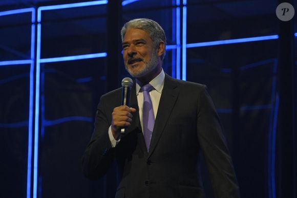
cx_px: 148
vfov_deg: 7.6
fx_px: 1484
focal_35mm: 180
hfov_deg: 11.4
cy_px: 99
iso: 1000
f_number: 4
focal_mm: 120
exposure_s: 1/250
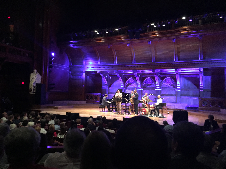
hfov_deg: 61.7
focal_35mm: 29
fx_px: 189
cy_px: 84
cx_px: 113
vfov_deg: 48.2
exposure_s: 1/15
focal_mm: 4.15
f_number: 2.2
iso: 400
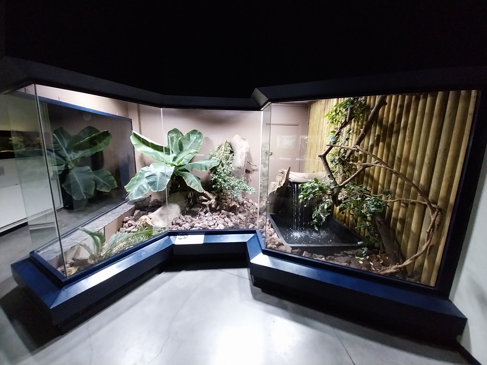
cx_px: 244
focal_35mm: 13
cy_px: 182
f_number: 2.2
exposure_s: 1/33.4
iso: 200
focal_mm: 1.13
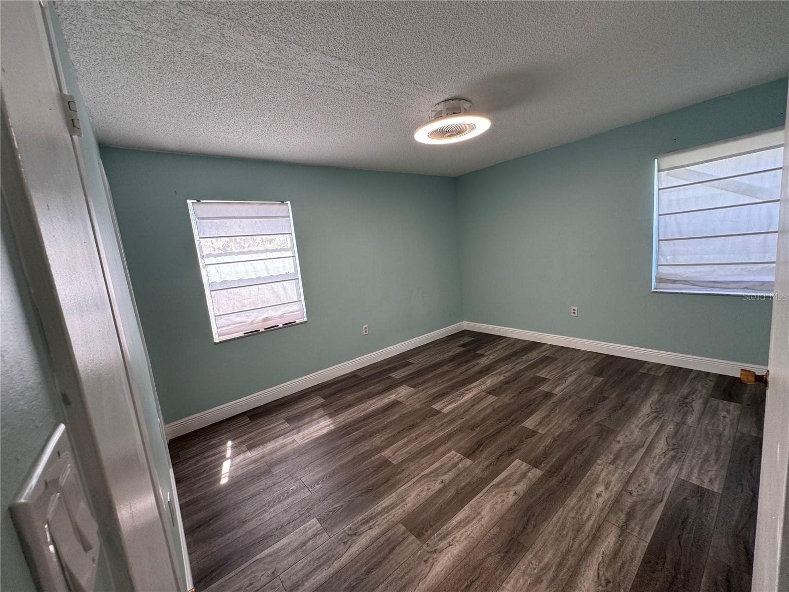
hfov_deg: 102.1
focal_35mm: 14
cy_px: 296
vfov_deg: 85.7
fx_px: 319
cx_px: 394
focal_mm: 2.22
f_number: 2.2
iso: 80
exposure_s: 1/99
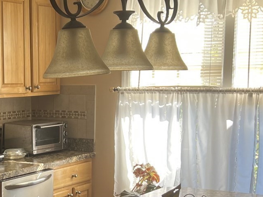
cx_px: 43
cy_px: 183
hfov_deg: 23.1
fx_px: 630
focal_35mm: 83
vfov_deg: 17.5
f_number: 1.5
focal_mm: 5.7
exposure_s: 1/121
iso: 40
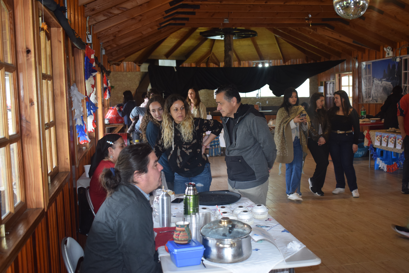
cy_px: 136
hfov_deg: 45.0
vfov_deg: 30.8
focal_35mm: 44
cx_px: 204
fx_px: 494
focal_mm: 29
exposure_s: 1/60
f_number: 4.2
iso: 1000
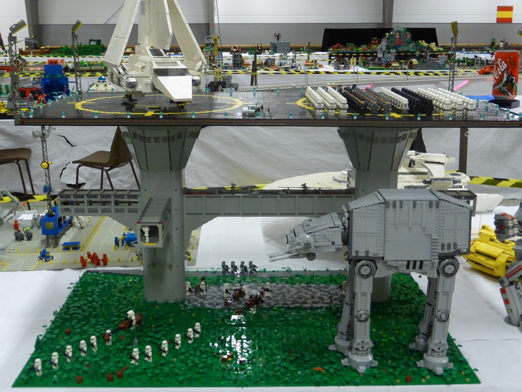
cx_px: 261
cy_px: 196
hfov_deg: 45.8
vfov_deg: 35.1
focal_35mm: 41
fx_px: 618
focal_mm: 7.4
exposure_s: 1/15
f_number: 3.9
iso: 400
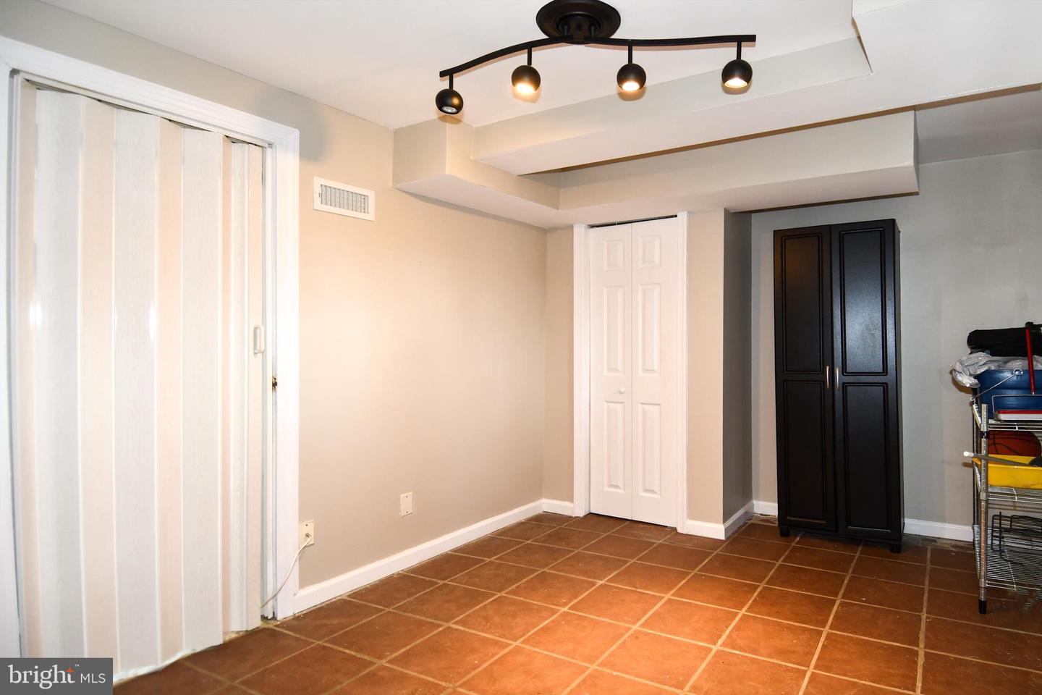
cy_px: 348
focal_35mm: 18
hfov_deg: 90.0
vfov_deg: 67.4
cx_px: 521
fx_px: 521
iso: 400
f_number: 4
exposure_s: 1/60
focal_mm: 12
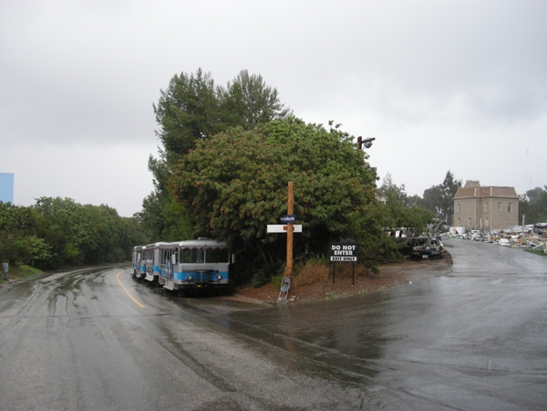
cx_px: 274
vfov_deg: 38.7
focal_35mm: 37
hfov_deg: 50.1
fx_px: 585
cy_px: 206
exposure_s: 1/250
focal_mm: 7.9
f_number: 2.8
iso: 133
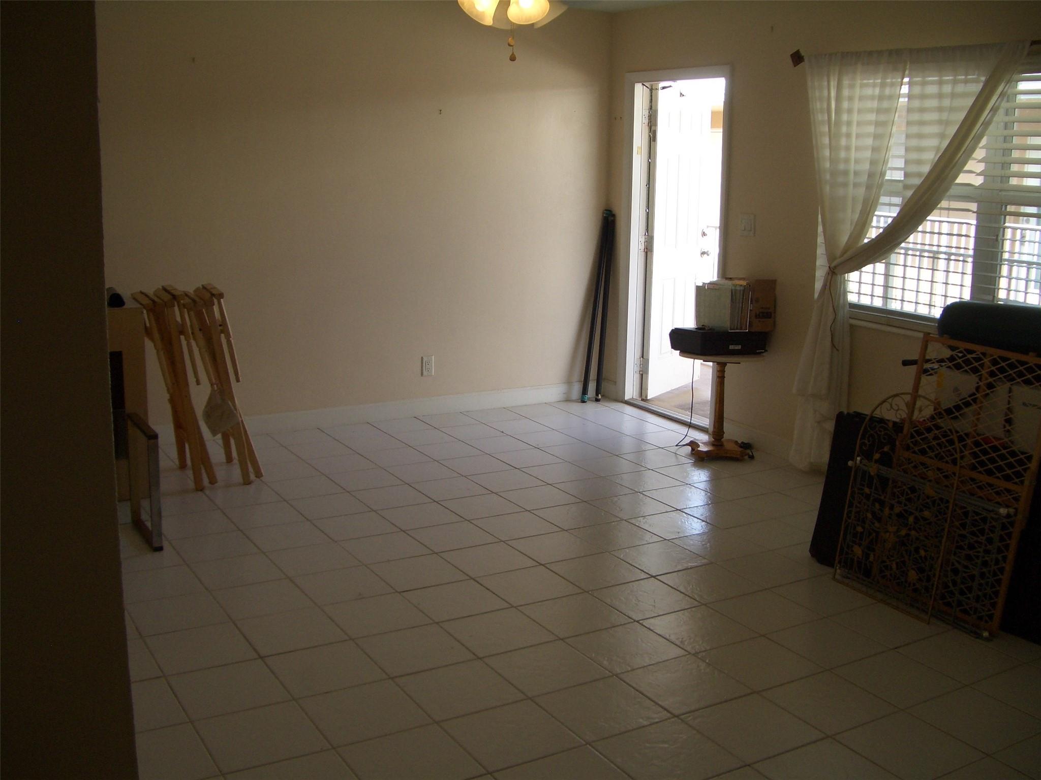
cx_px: 520
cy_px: 390
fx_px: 1053
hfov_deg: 52.6
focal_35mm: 35
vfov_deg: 40.7
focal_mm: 5.8
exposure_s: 1/80
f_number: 2.6
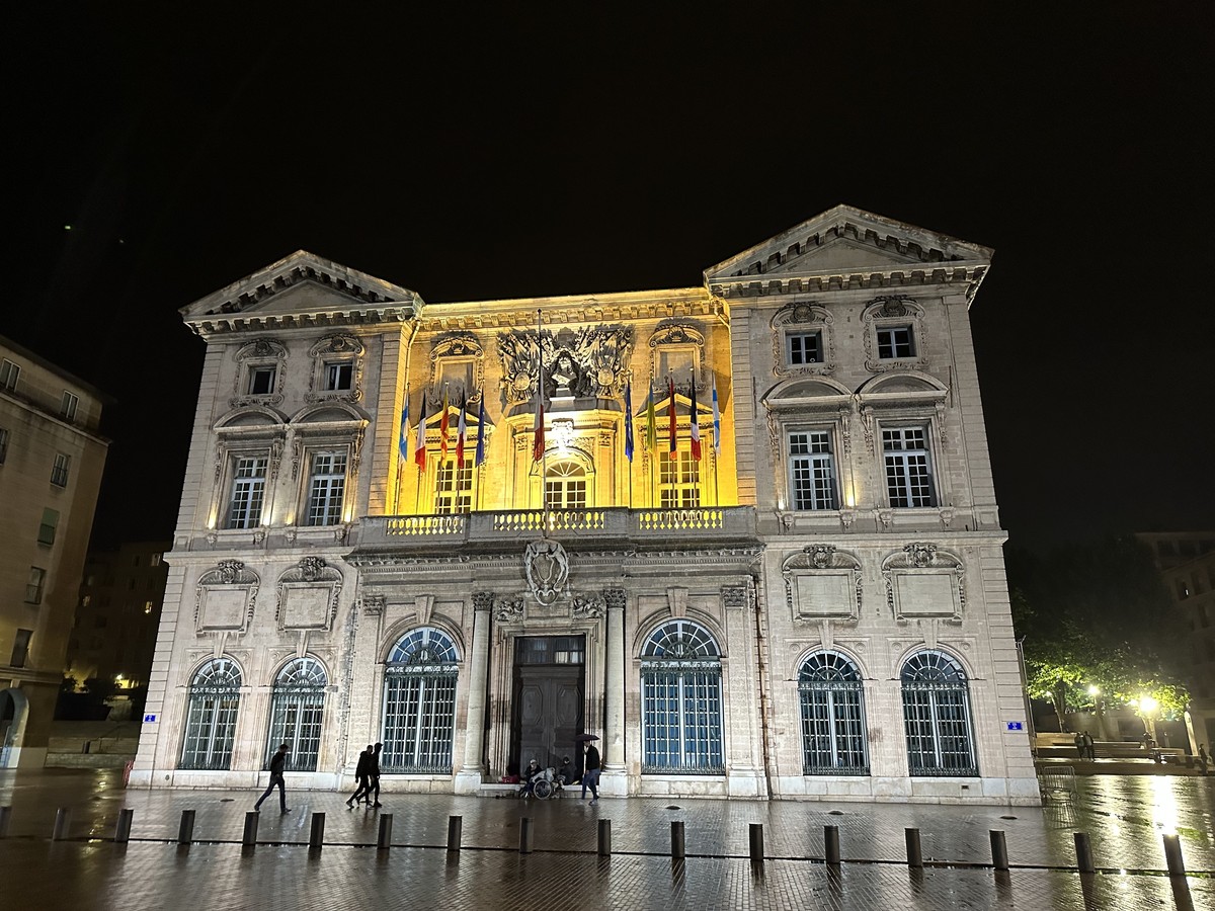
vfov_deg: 56.8
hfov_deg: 71.6
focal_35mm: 24
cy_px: 456
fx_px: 842
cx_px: 608
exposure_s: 1/50
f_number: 1.78
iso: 640
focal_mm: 6.86
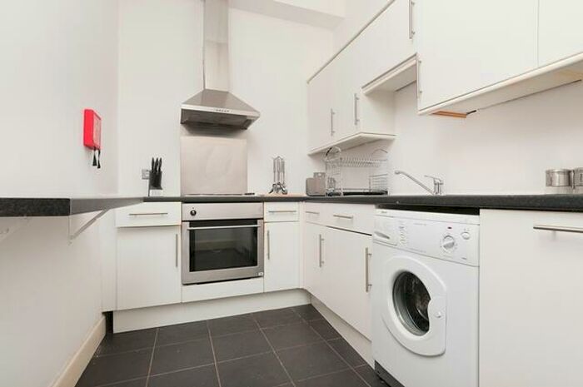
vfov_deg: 67.3
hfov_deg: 90.1
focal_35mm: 18
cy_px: 194
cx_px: 292
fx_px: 291
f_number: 11
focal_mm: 12
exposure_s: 1/2.5
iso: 200
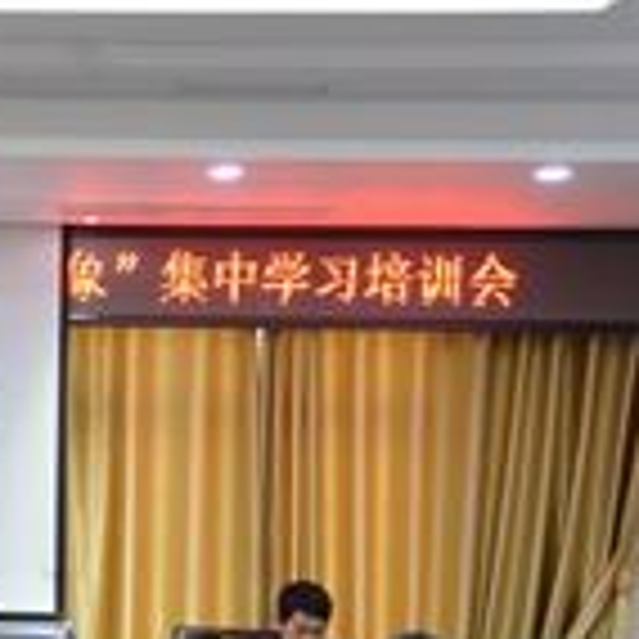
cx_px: -238
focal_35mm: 132
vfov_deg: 13.2
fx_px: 2757
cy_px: 493
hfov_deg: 12.7
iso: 2200
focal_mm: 44
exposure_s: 1/80
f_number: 4.2
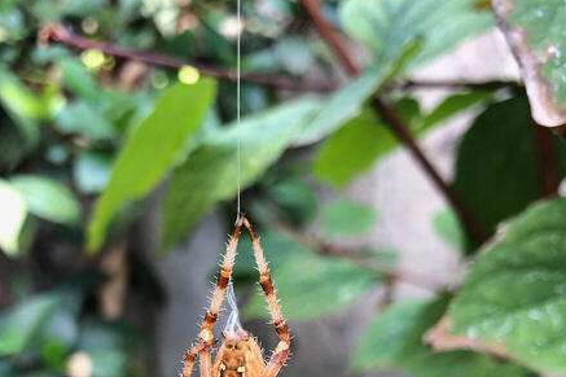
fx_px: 629
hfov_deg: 48.5
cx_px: 280
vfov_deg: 31.3
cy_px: 361
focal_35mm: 40
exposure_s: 1/40
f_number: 1.8
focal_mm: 3.99
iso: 20
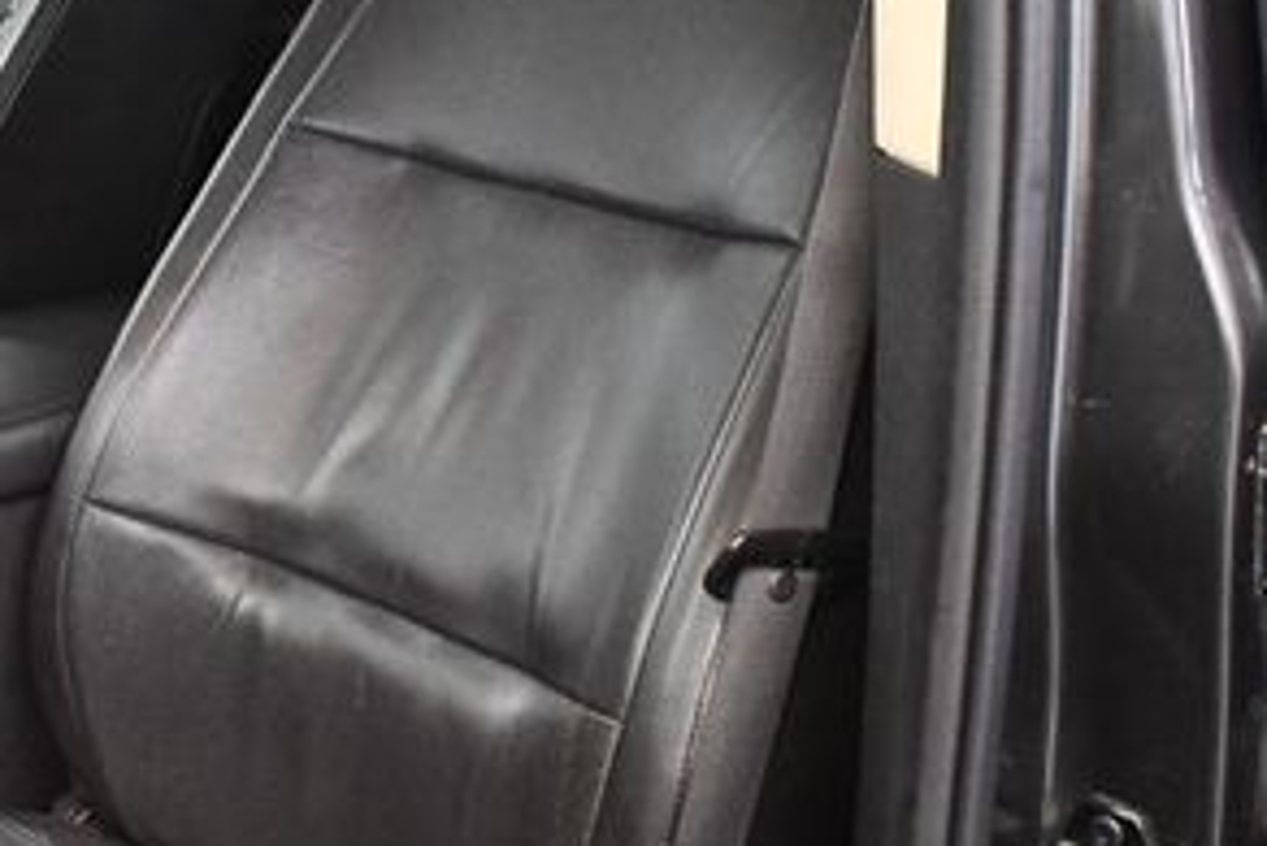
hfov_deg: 25.4
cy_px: 343
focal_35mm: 79
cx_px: 347
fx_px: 2782
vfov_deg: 17.3
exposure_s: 1/80
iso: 3200
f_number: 3.5
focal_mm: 18
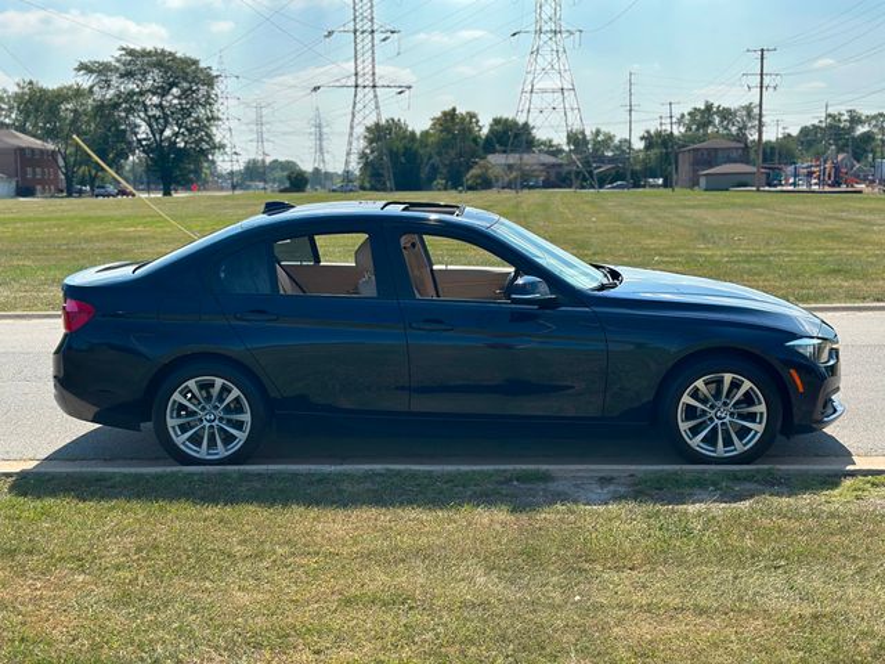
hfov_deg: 39.7
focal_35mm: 48
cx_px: 442
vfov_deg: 30.3
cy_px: 332
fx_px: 1227
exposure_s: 1/4367
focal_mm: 6.86
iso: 100
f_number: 1.78
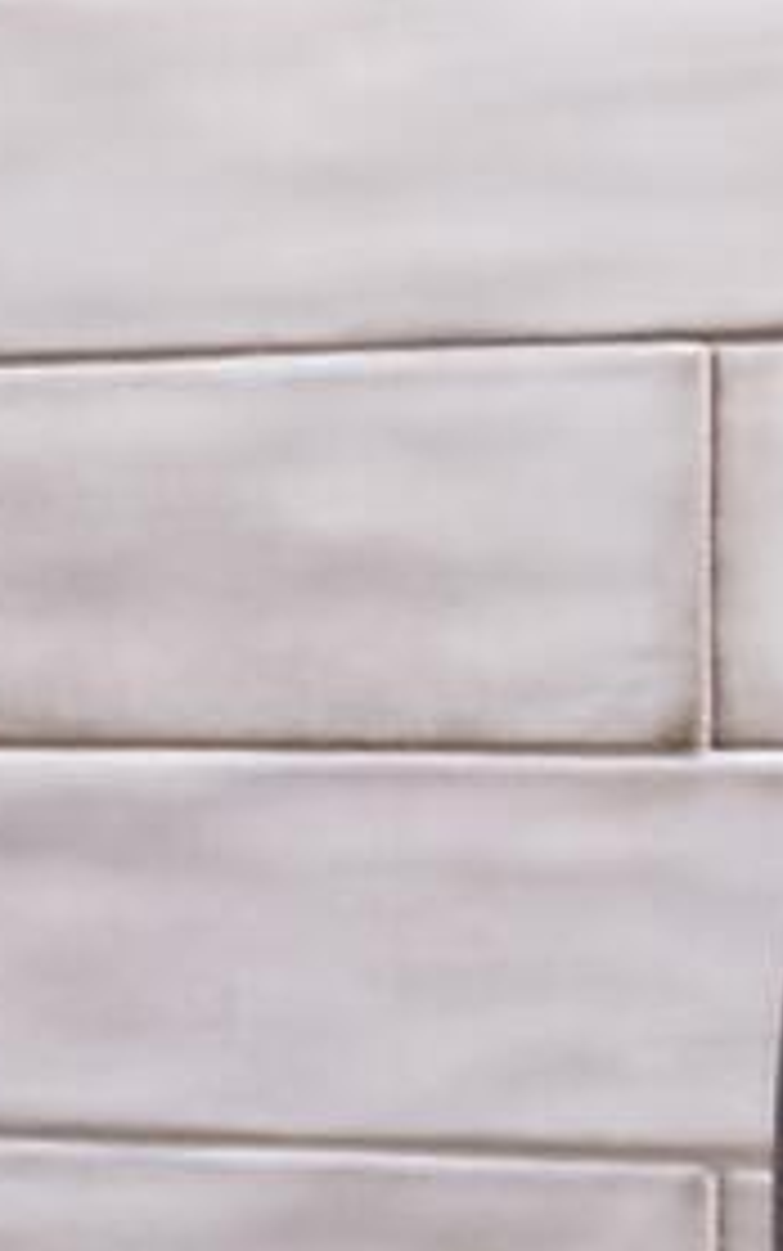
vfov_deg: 12.7
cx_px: -3326
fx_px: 5628
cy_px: 500
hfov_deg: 5.6
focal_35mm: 165
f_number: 4.5
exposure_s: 1/1.25
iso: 100
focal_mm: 10
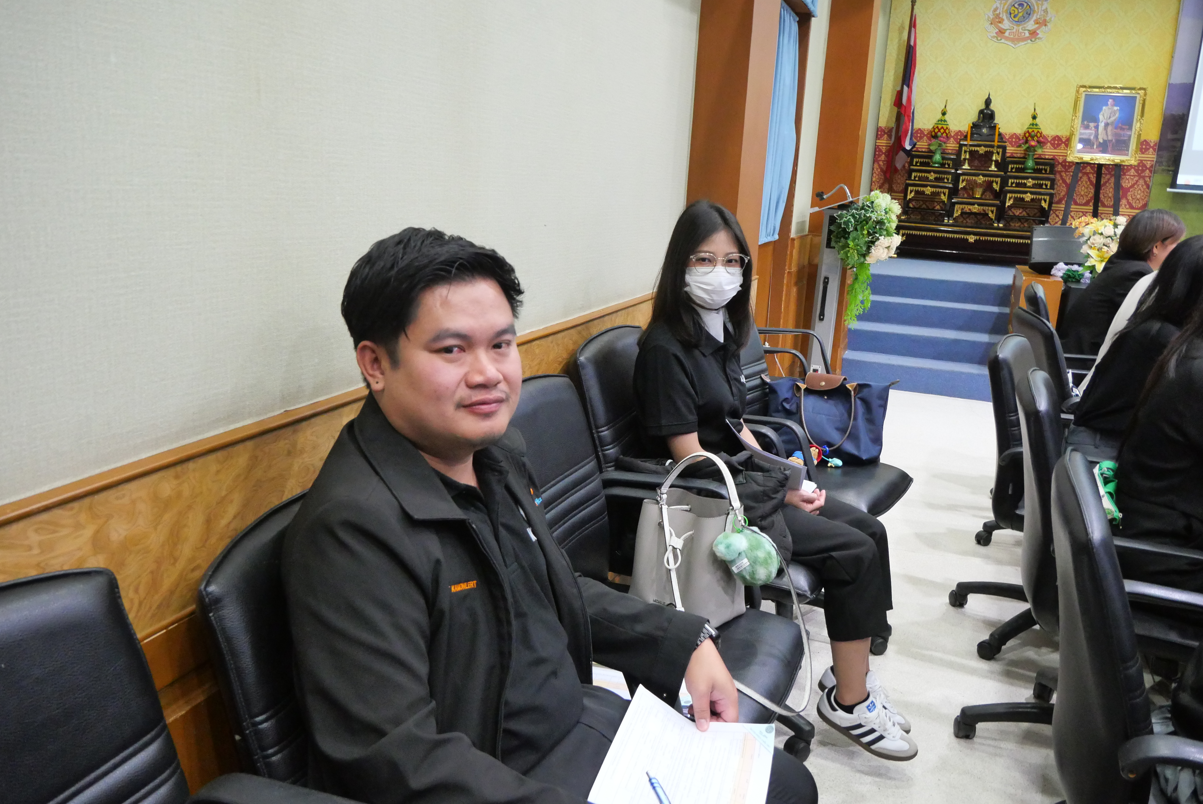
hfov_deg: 63.6
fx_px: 970
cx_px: 602
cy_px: 402
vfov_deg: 45.0
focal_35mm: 29
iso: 3200
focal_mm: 14
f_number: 5
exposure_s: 1/40
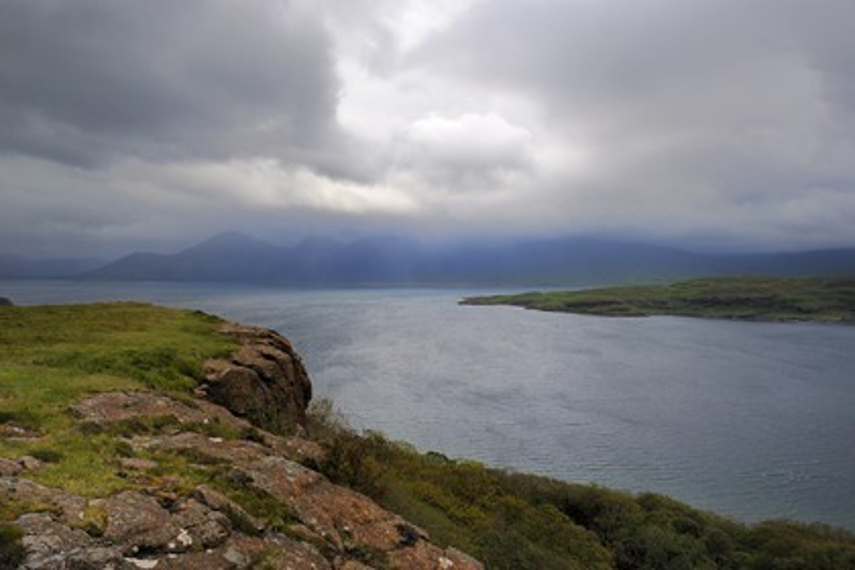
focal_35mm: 24
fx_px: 570
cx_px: 428
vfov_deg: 53.1
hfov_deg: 73.7
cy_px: 285
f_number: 13
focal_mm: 24
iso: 400
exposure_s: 1/400
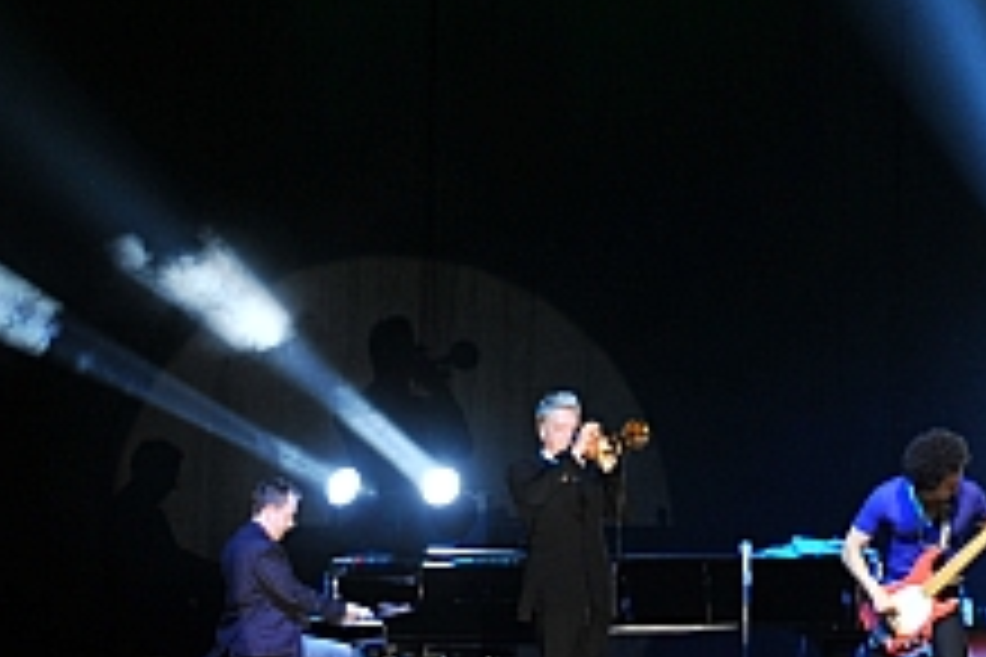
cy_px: 94
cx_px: 1175
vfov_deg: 4.6
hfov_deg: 6.9
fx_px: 8161
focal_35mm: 298
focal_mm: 102
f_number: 3.2
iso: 1250
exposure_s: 1/60
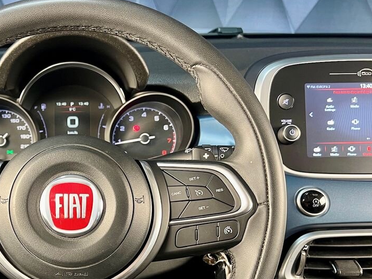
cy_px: 205
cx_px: 69
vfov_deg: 32.4
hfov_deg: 40.9
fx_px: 473
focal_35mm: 44
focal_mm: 5.7
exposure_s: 1/57
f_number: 1.5
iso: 250
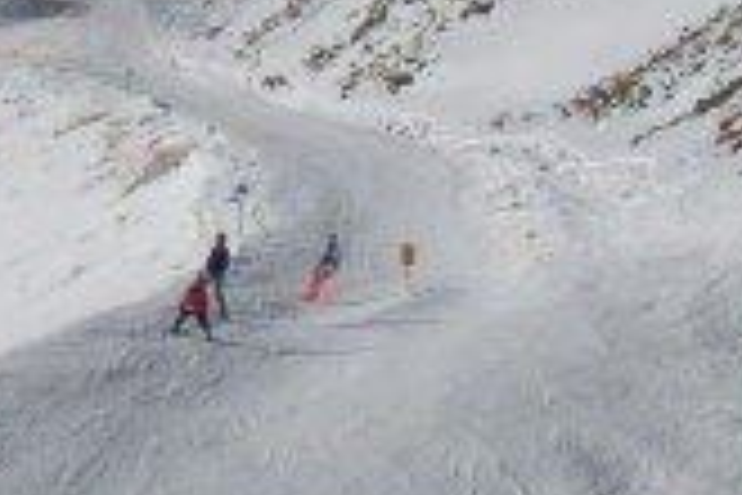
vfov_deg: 11.8
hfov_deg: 16.6
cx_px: -274
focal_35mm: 115
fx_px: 2370
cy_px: 63
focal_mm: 6.3
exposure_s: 1/750
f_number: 8.4
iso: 80
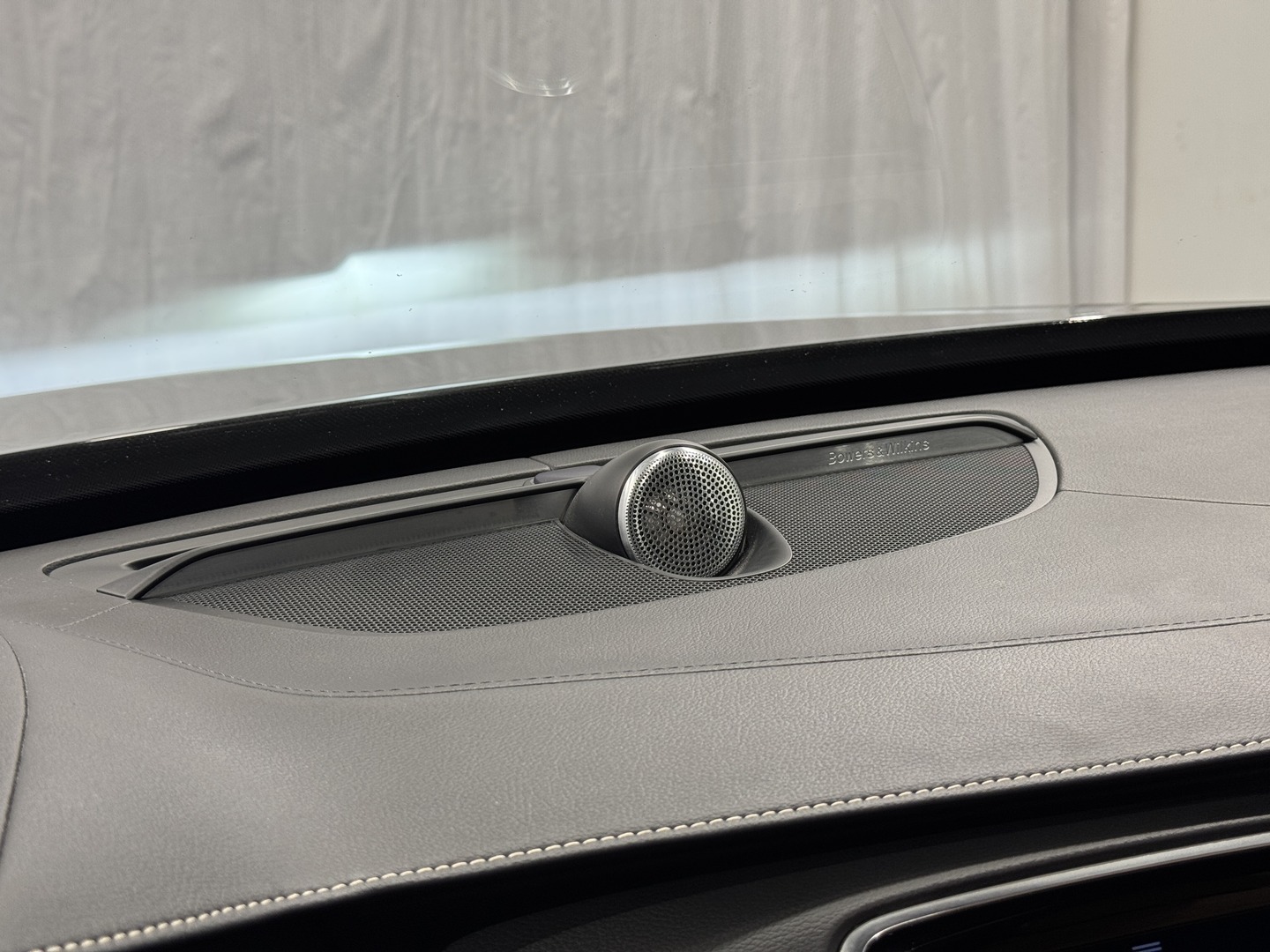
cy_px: 476
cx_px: 635
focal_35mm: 48
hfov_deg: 39.7
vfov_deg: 30.3
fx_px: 1761
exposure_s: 1/50
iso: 64
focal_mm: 6.76
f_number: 1.78
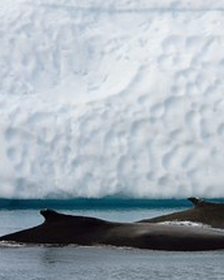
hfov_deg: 3.0
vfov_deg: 3.8
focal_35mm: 514
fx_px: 4259
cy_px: 169
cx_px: 195
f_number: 10
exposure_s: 1/500
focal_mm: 280
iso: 400
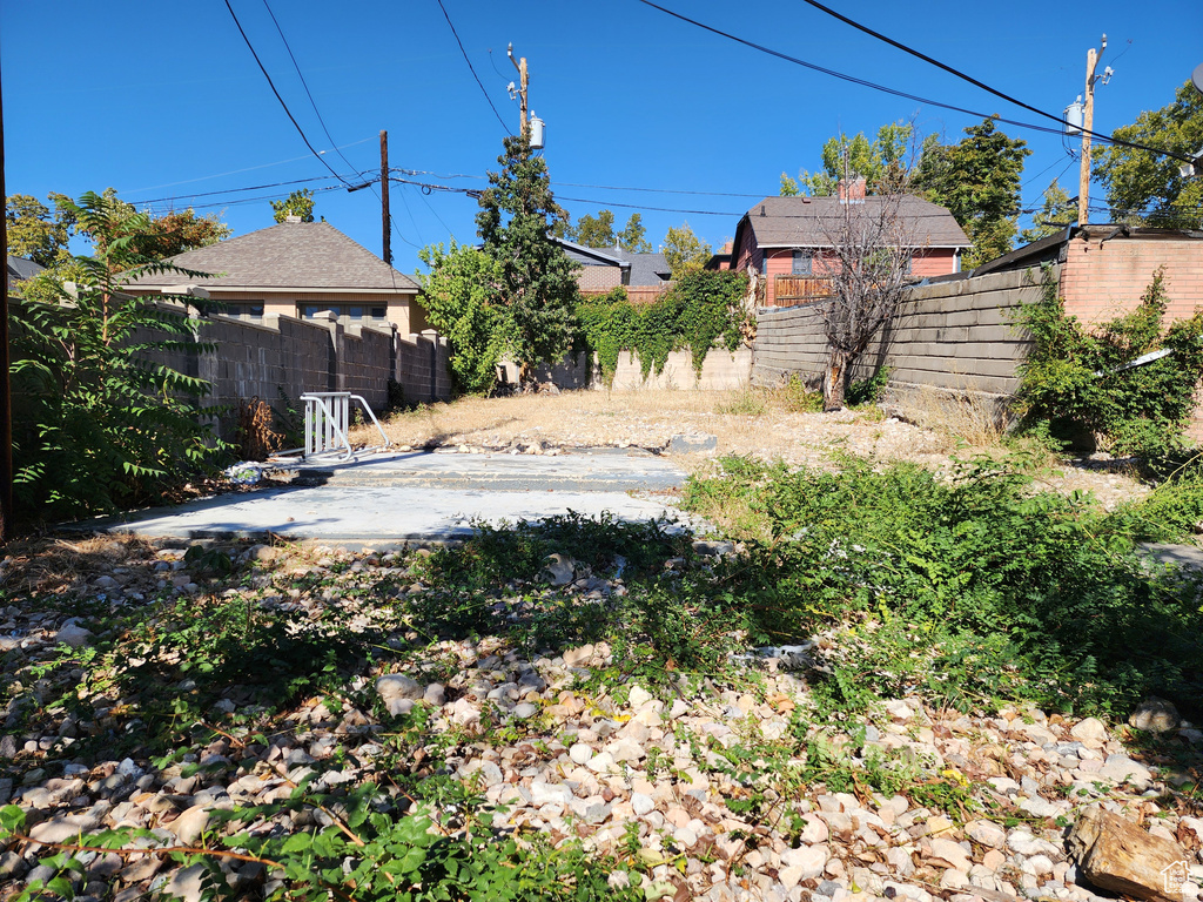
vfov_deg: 58.9
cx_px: 602
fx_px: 799
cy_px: 451
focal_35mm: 23
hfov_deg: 73.9
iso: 12
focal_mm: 6.4
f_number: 1.8
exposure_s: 1/904
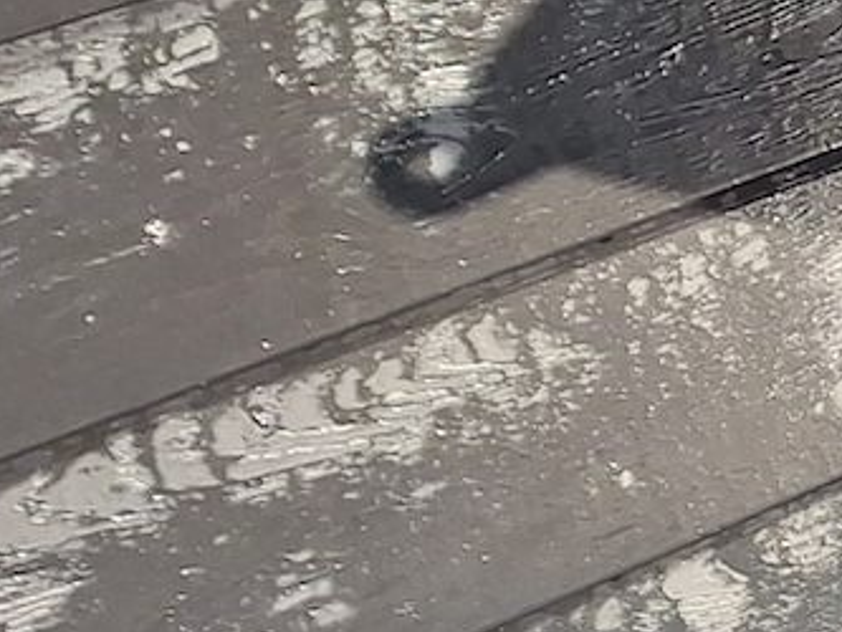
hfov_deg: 10.9
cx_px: 2303
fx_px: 3358
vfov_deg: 10.7
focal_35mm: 138
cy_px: -10
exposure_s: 1/1196
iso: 40
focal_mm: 5.54
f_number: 1.8
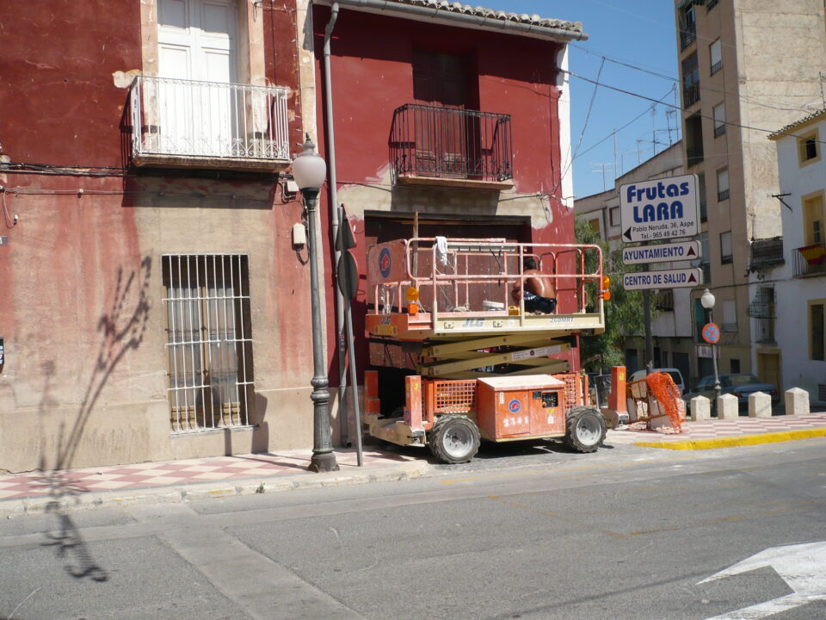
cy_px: 310
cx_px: 413
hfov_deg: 51.4
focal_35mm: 36
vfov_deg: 39.7
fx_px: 859
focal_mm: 6
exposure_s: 1/320
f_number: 8
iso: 100
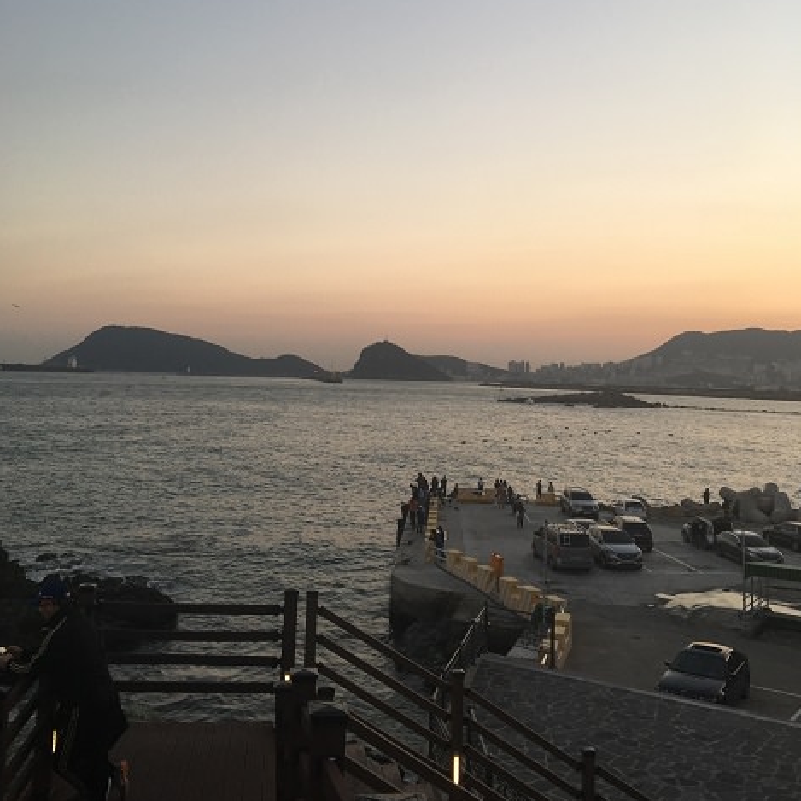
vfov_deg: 46.7
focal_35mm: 35
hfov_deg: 47.2
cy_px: 290
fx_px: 916
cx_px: 395
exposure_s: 1/60
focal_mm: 4.15
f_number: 2.2
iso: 25
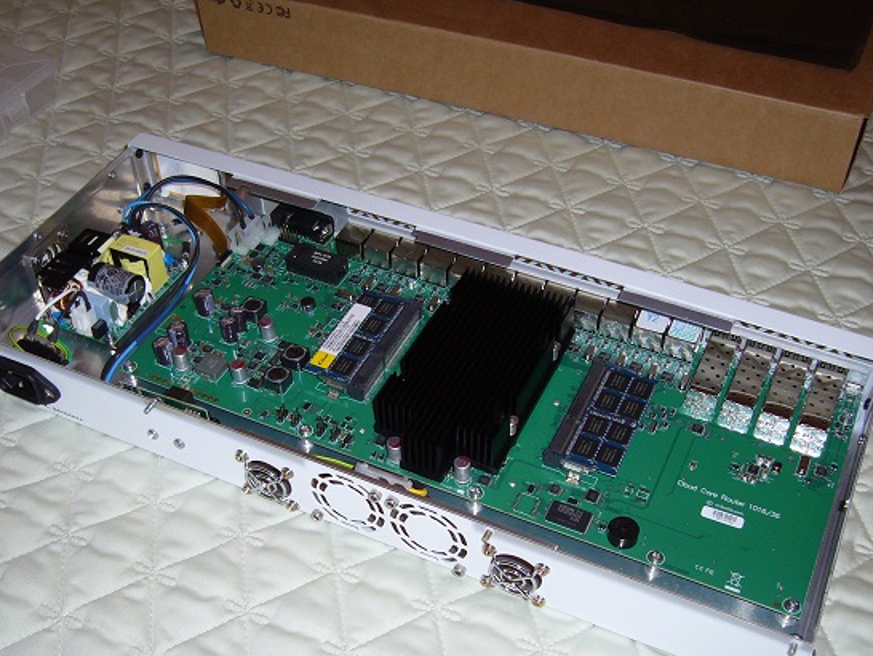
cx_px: 422
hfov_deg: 45.7
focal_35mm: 41
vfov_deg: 35.1
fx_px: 1034
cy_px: 381
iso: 100
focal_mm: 5.8
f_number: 2.8
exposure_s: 1/30
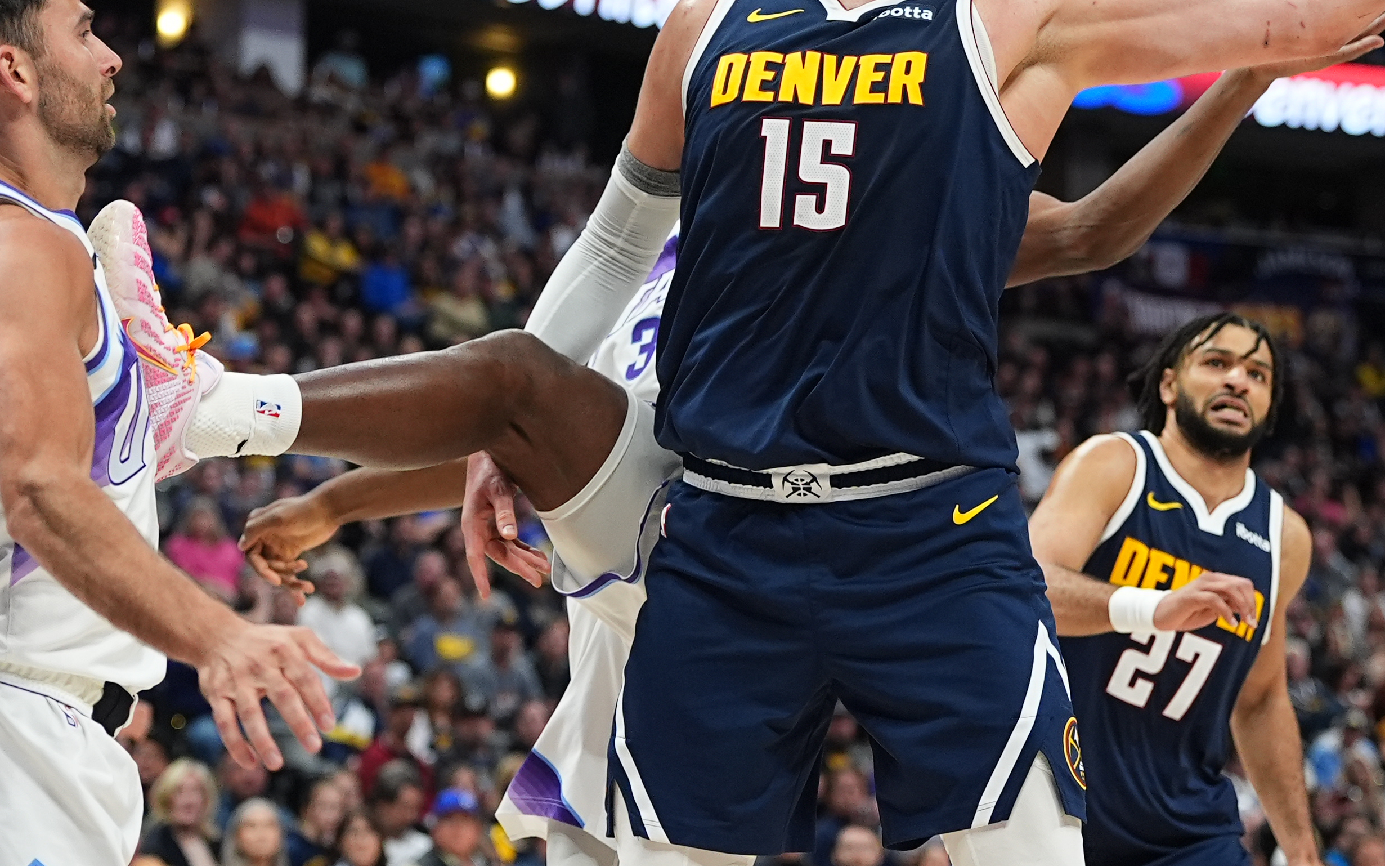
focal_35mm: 124
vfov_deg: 10.5
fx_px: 4680
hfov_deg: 16.8
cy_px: 230
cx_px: 801
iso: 1600
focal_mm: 51
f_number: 2
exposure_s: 1/1600
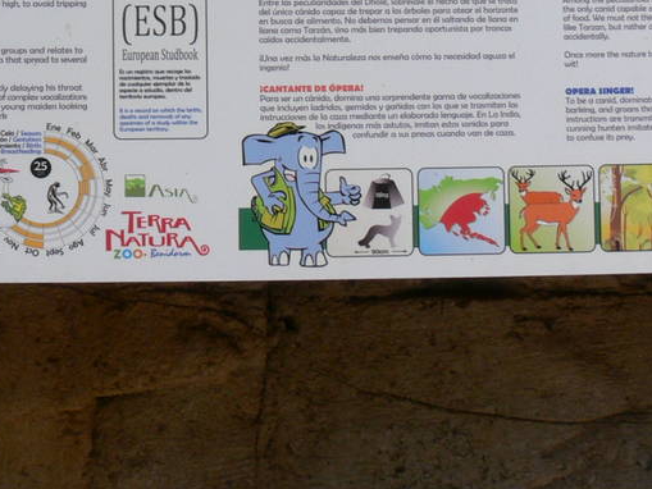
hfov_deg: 17.7
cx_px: 104
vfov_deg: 13.0
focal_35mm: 110
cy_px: -134
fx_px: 2072
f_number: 7.1
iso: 80
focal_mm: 7.4
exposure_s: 1/500
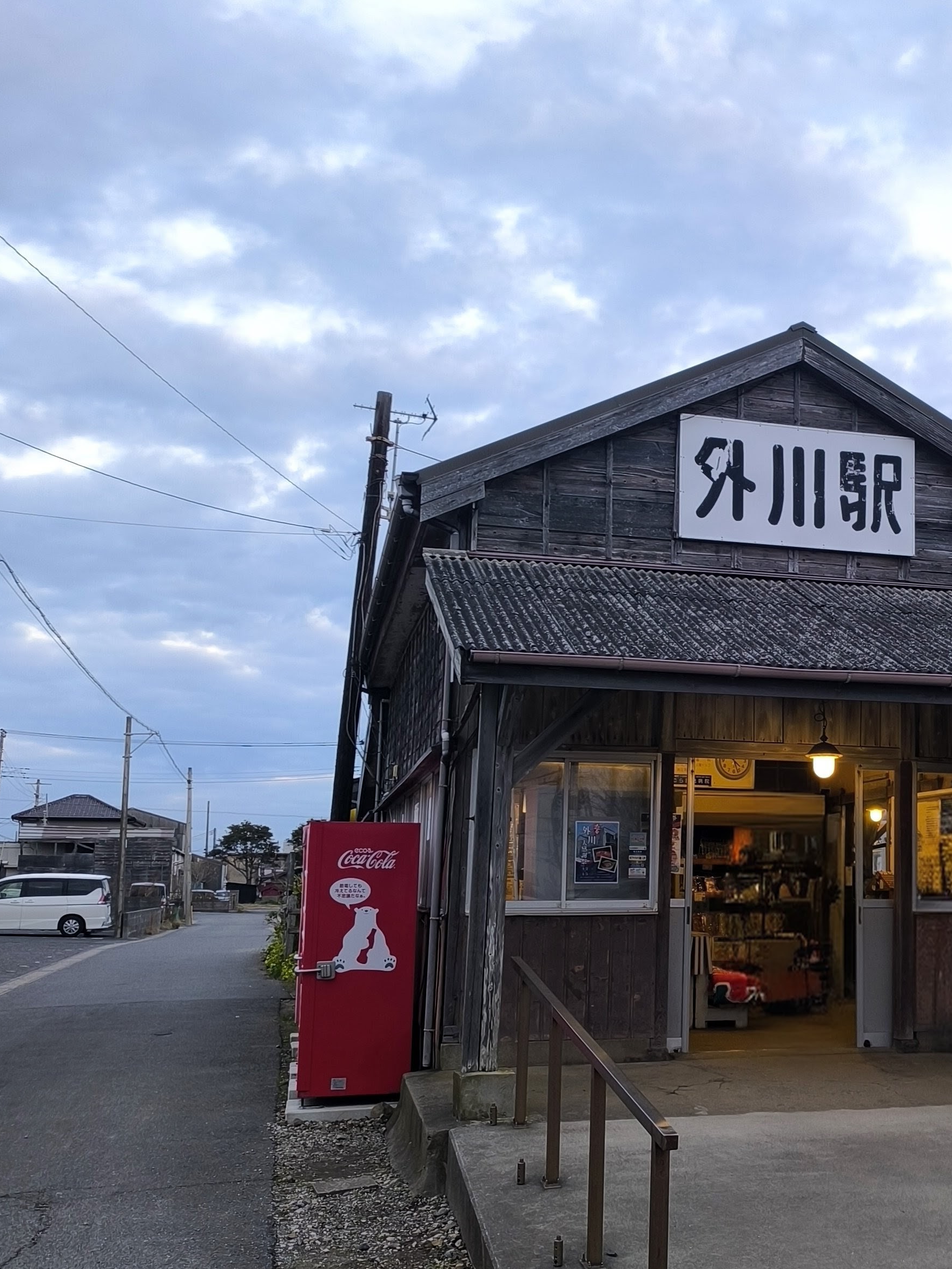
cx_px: 744
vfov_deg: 46.8
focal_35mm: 40
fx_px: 1466
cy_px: 679
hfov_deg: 35.0
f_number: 1.65
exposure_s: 1/100
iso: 400
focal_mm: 6.14
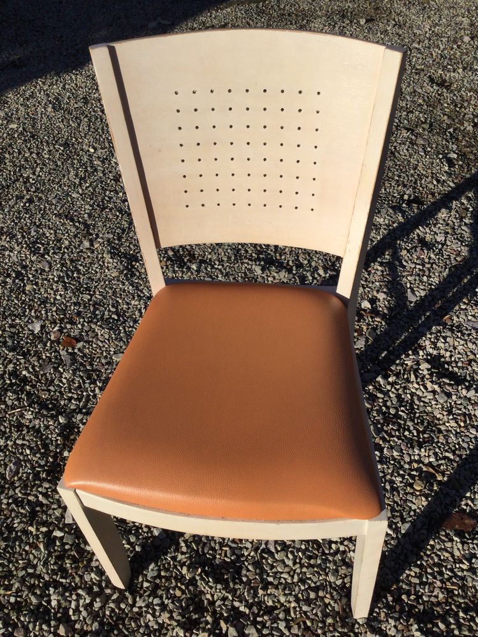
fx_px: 571
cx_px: 239
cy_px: 318
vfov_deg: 58.4
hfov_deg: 45.4
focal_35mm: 31
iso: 25
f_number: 2.4
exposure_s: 1/2331
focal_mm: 3.3
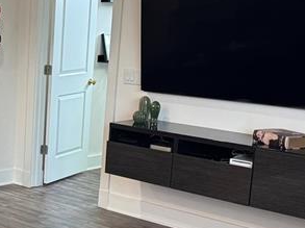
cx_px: -21
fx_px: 739
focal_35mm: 84
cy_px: 194
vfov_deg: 17.3
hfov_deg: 22.2
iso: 320
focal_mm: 6.76
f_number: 1.78
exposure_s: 1/60
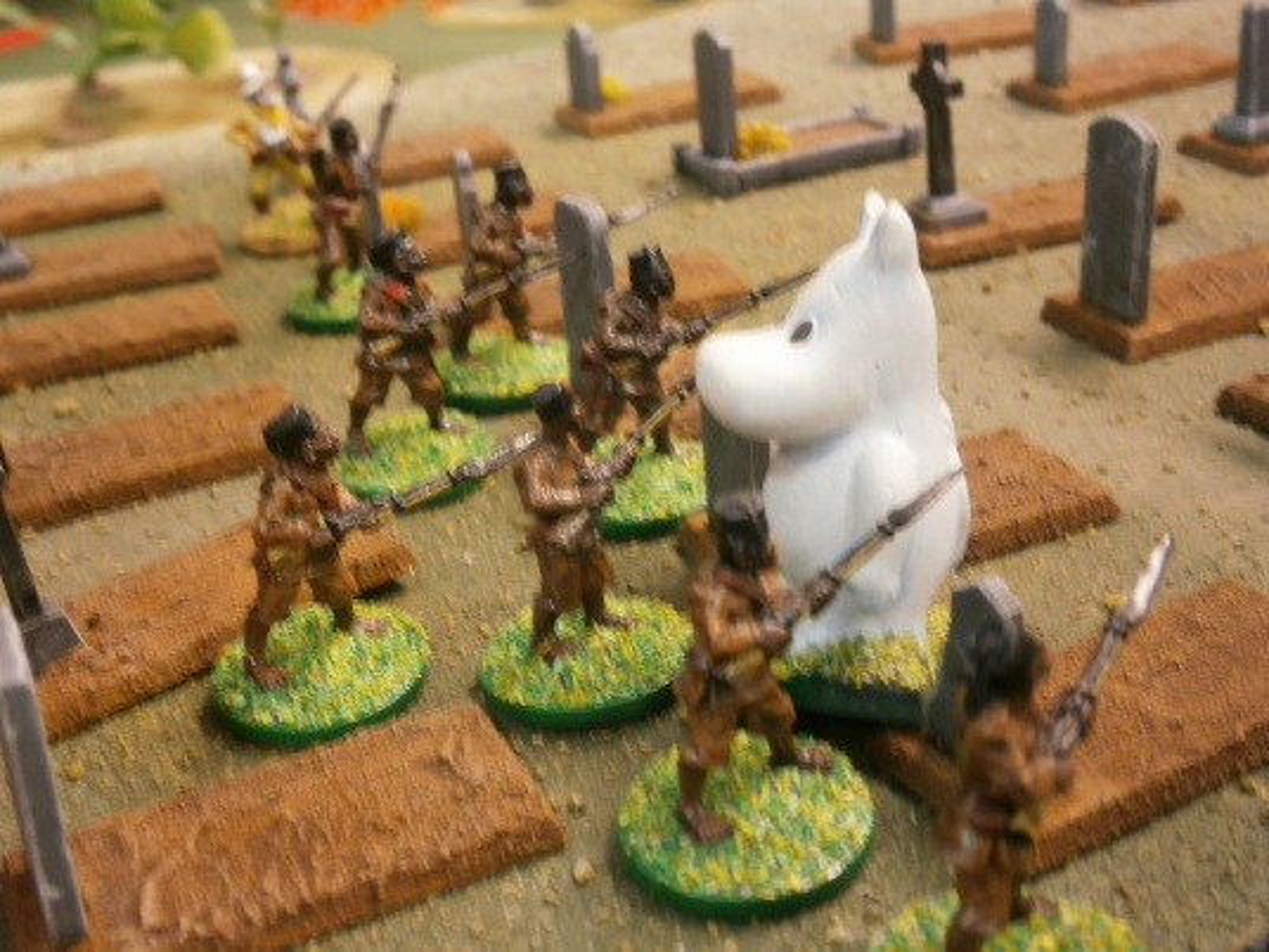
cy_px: 476
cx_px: 634
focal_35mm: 47
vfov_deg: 30.9
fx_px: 1723
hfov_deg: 40.4
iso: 200
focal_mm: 8.3
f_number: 3.4
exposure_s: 1/13
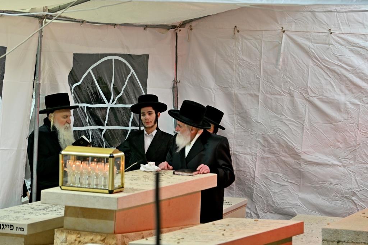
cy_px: 122
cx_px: 184
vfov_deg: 6.8
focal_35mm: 202
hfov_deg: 10.2
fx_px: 2064
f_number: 2.8
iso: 320
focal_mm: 135
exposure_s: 1/200
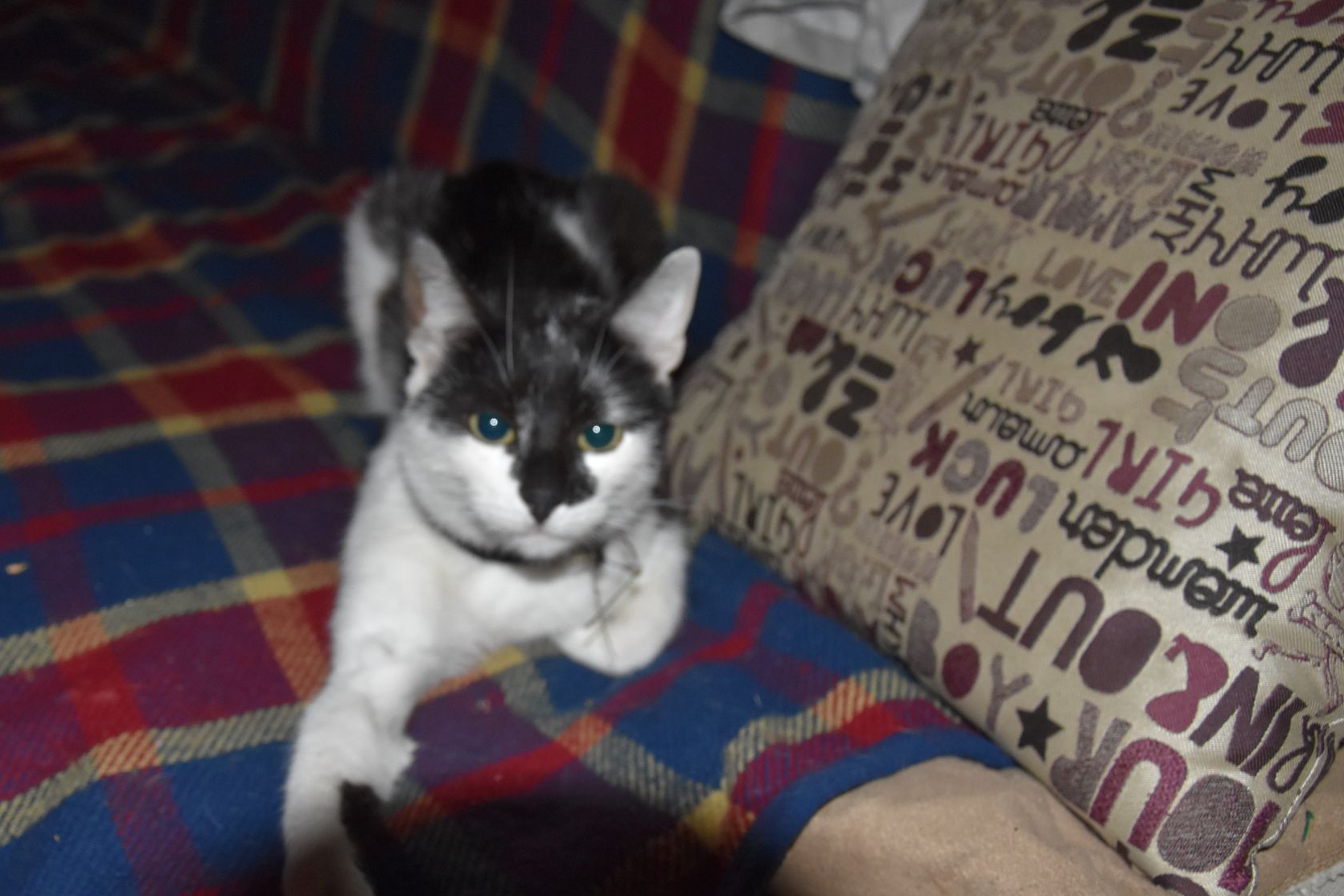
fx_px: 1441
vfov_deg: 34.5
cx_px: 526
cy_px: 515
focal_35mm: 39
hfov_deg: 49.6
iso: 2000
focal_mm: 21
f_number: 3.8
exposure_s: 1/60
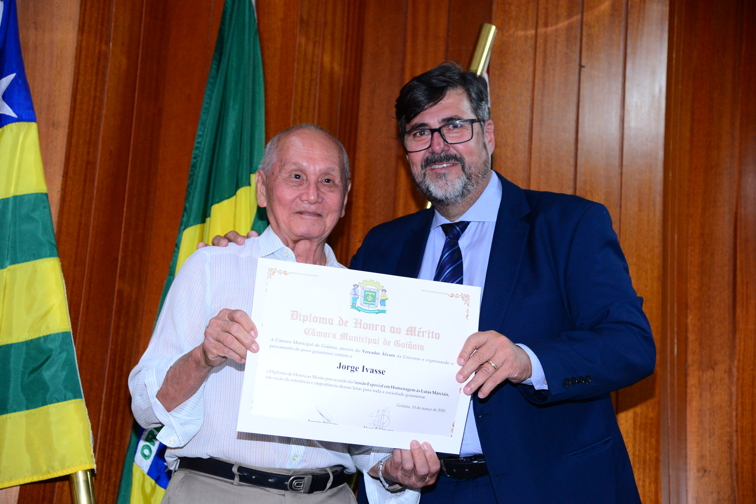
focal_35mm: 65
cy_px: 252
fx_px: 1365
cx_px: 378
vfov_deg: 20.9
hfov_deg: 30.9
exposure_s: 1/125
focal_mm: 65
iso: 2500
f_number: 4.5
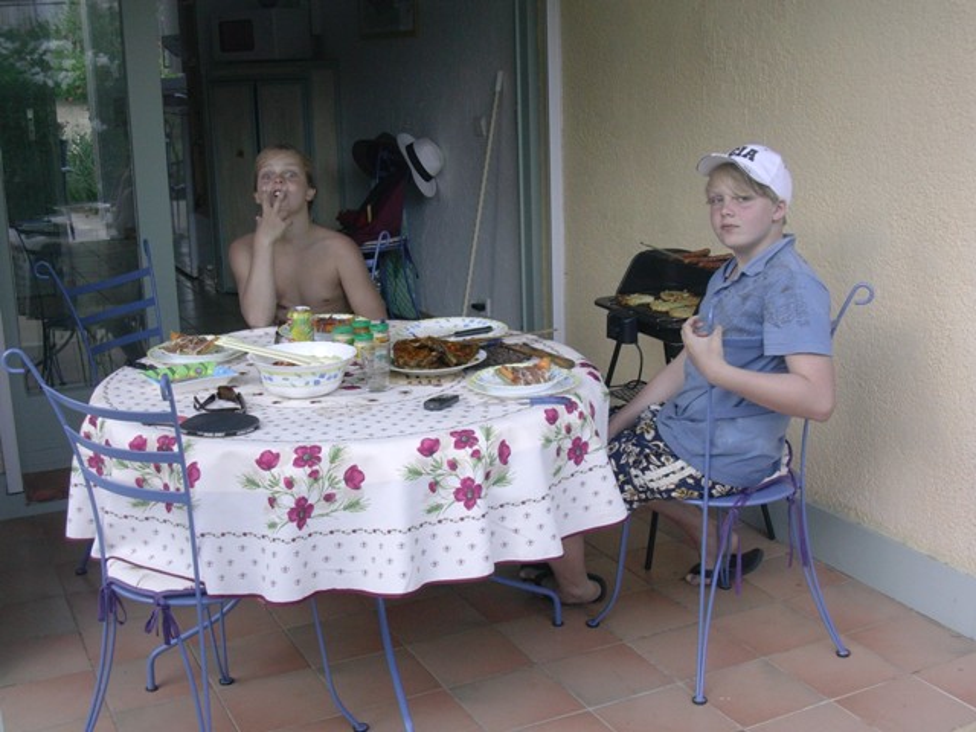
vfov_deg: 32.2
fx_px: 1269
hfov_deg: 42.1
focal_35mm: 45
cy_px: 366
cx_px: 488
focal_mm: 6.7
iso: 70
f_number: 2.9
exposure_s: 1/71.8
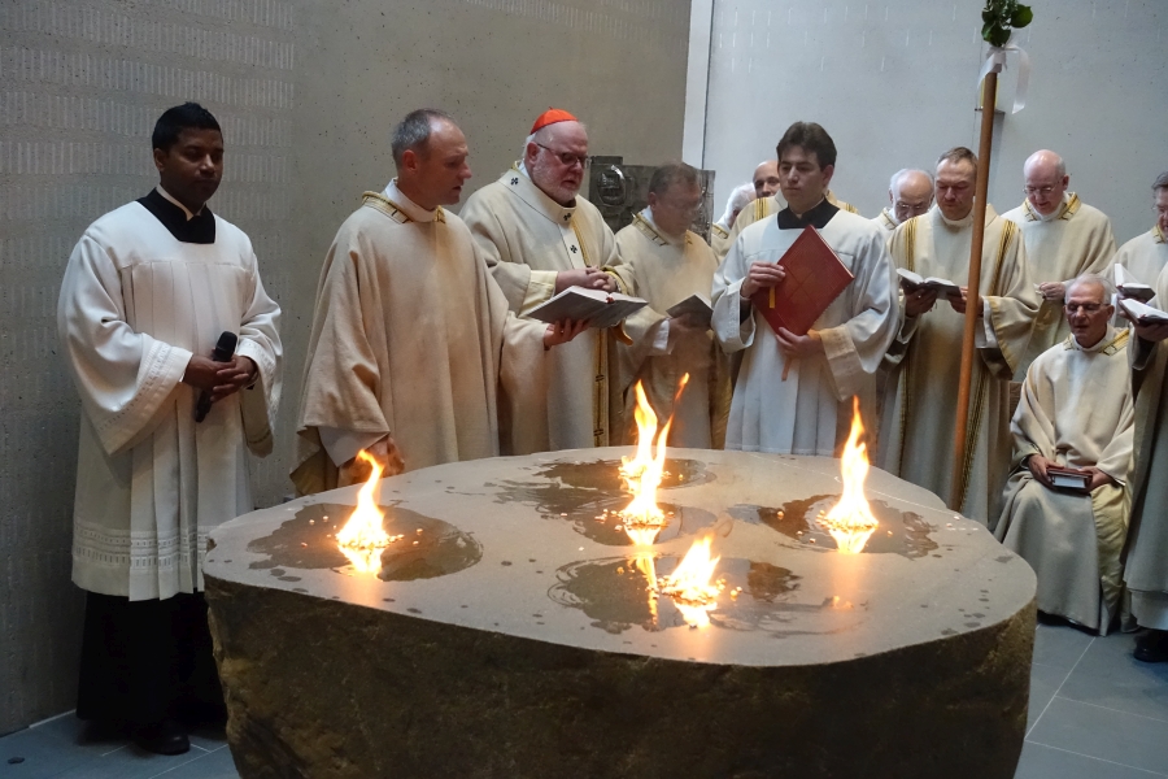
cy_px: 390
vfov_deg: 32.6
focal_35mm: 41
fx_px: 1330
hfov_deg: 47.4
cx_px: 584
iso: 3200
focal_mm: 14.9
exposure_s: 1/160
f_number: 4
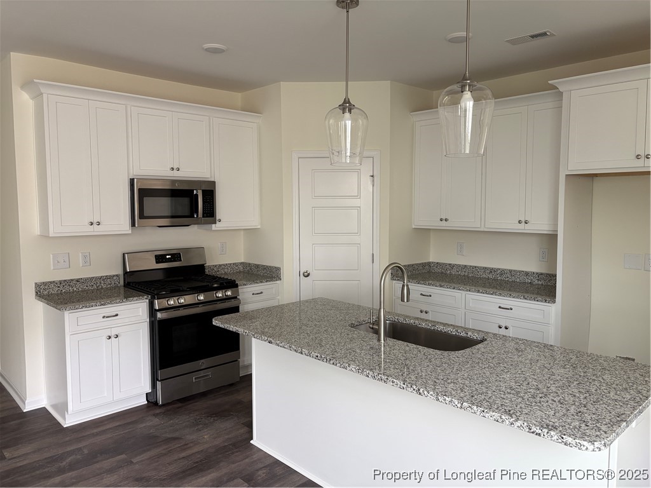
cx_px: 326
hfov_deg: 67.3
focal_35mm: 26
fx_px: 489
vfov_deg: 53.1
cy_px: 244
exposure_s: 1/109
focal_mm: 5.96
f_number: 1.6
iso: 125
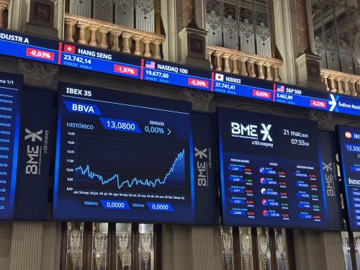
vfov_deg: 30.3
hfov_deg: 39.7
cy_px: 135
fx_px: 499
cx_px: 180
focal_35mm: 48
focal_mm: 6.86
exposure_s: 1/44
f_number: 1.78
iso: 160
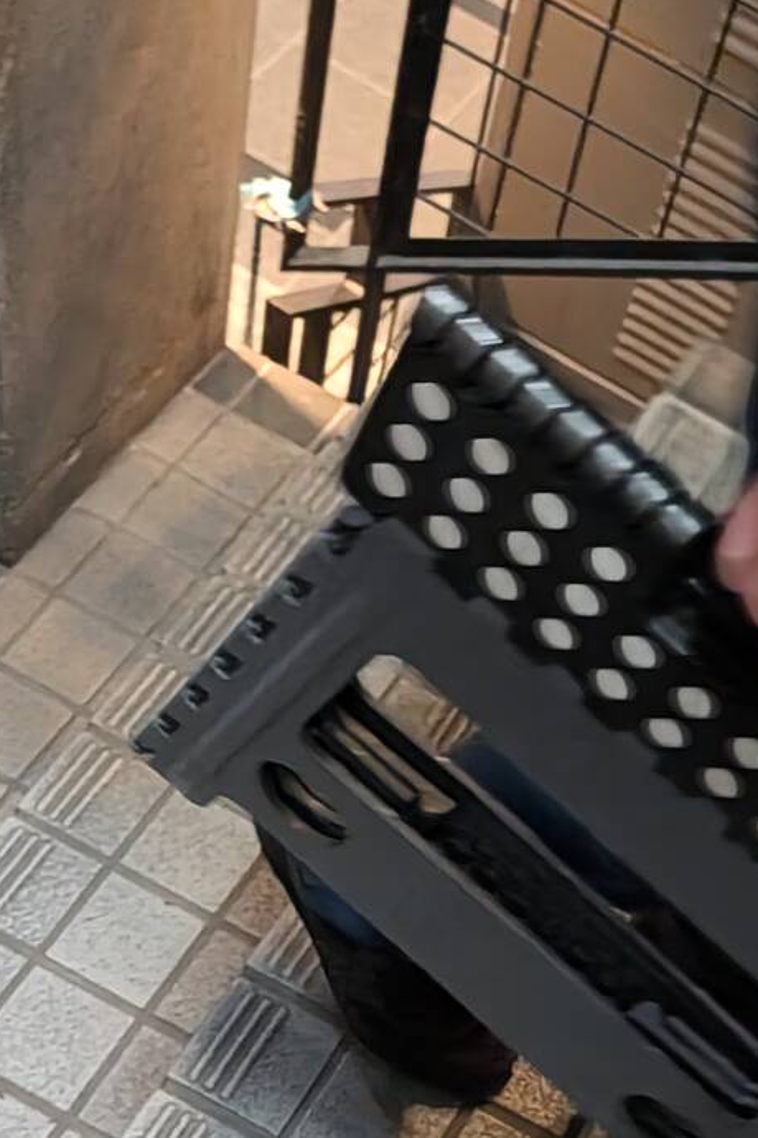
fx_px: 1832
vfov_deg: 34.3
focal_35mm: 58
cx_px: 772
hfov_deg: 22.4
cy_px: 706
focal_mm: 6.9
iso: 3263
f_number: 1.68
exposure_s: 1/60
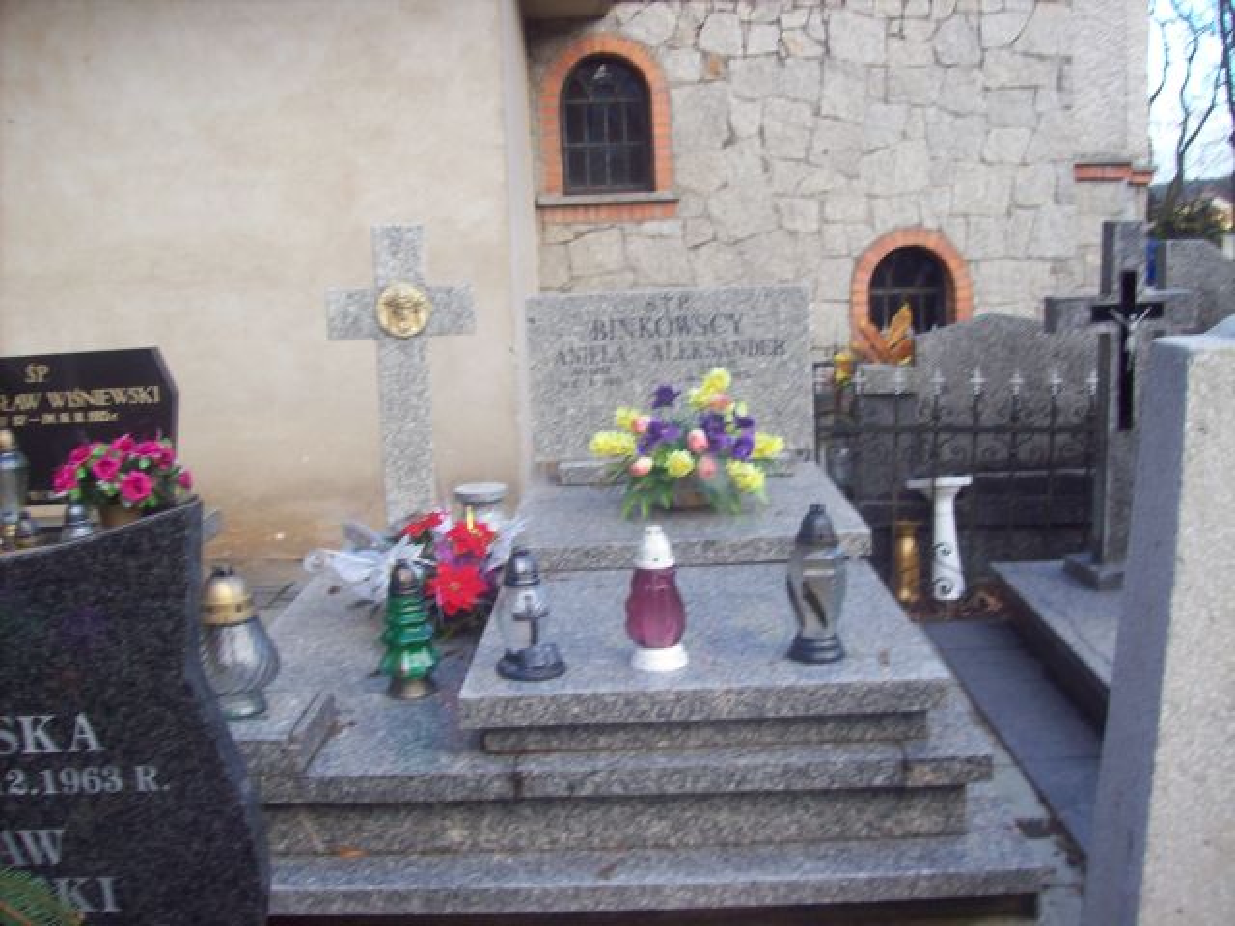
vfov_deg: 39.7
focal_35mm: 36
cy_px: 463
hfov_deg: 51.4
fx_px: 1284
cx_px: 618
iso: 80
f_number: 2.7
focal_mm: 6
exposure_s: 1/77
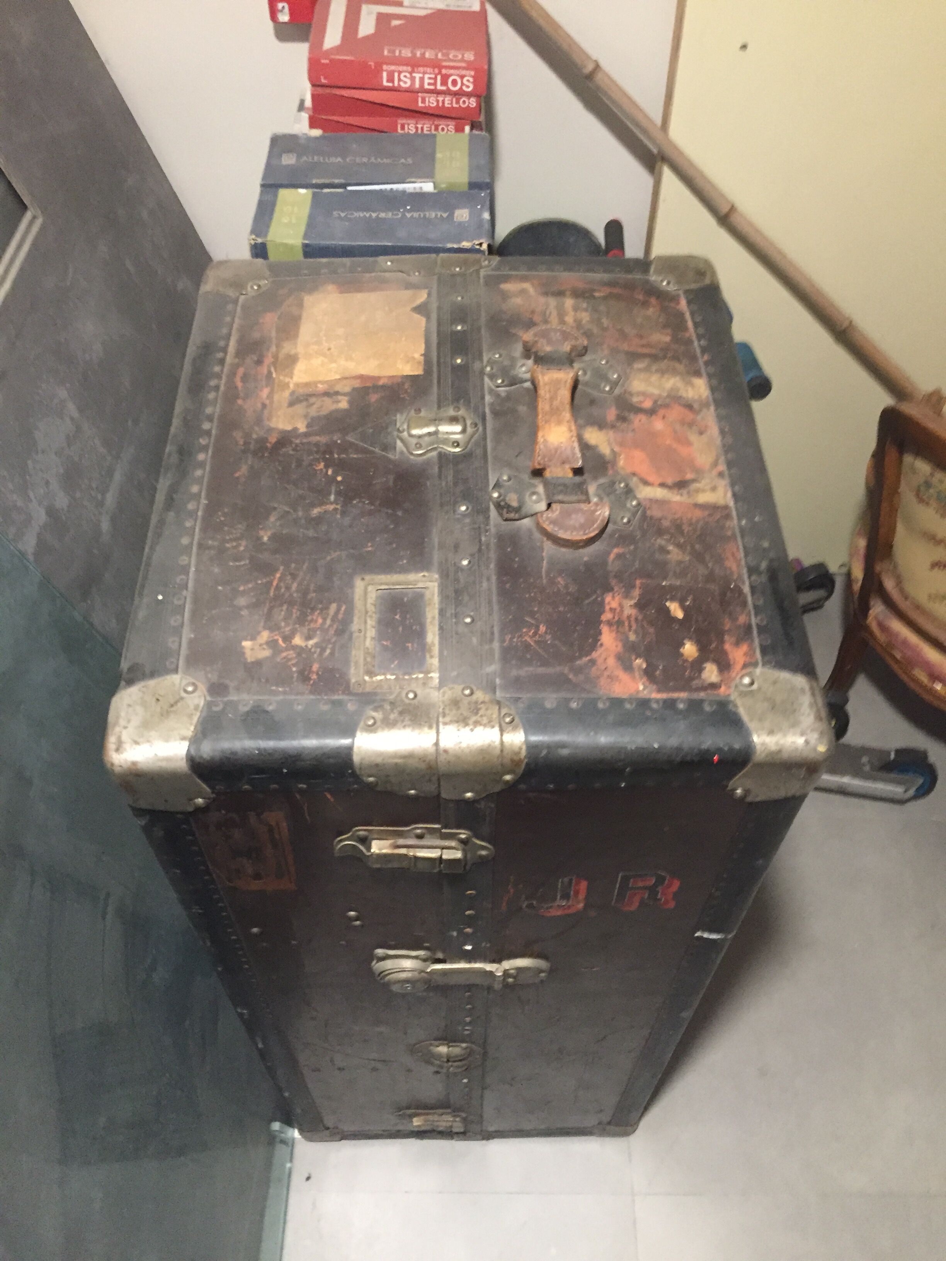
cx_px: 473
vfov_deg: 61.7
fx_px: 1057
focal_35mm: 29
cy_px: 630
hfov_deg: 48.2
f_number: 2.2
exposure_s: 1/20
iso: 250
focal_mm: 4.15
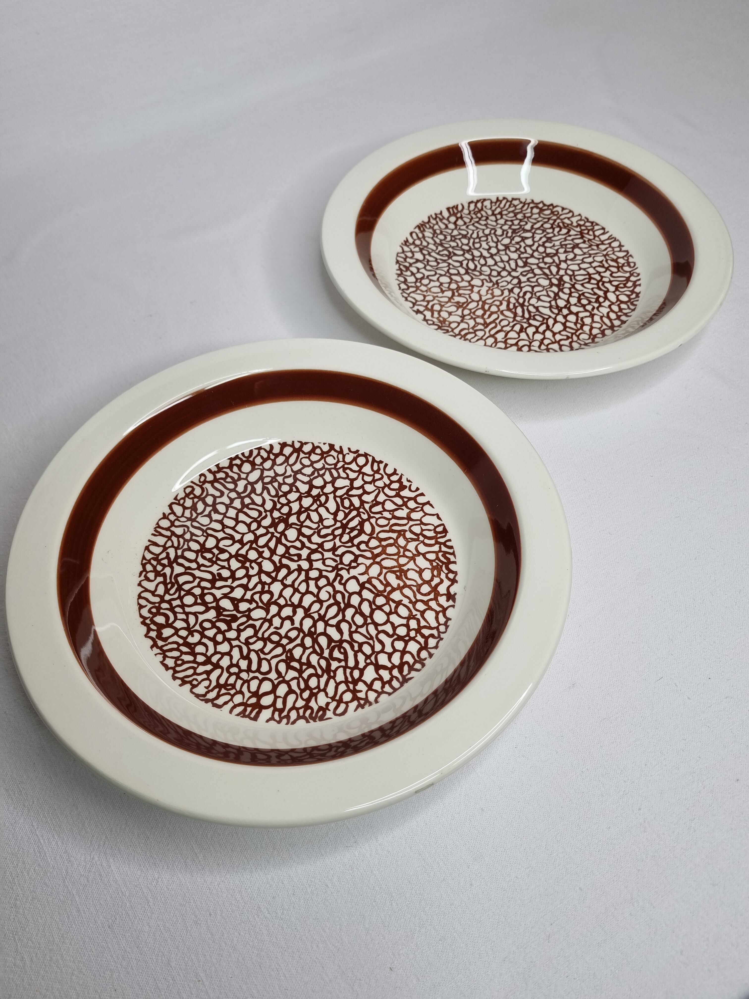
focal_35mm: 26
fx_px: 750
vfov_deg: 67.3
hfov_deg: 53.1
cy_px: 500
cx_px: 374
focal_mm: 5.4
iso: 50
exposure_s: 1/215
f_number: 1.8
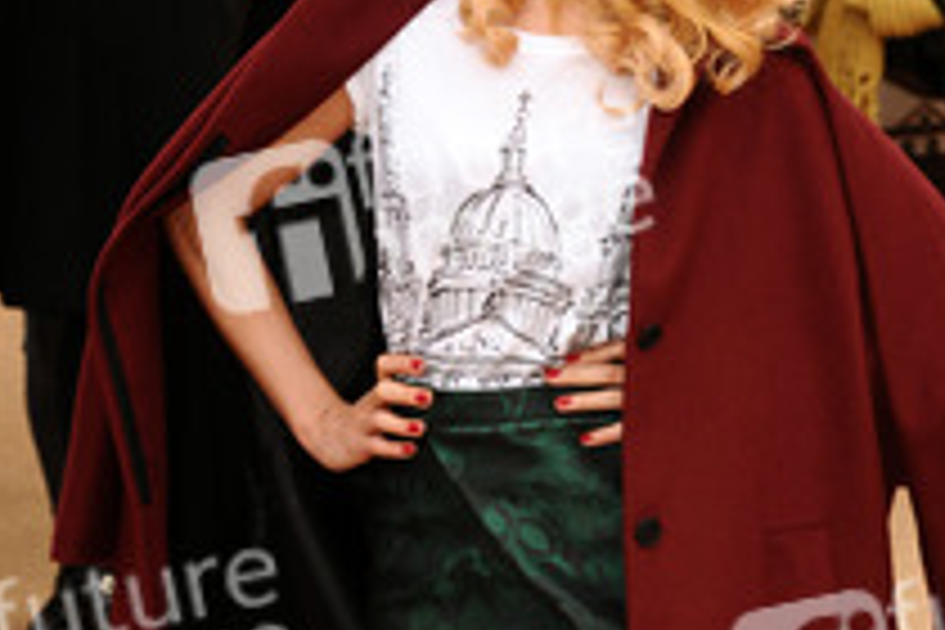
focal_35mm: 229
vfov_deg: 6.0
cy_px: 432
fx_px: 6011
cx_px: 556
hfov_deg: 9.0
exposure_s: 1/250
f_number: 5.6
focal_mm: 80
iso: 200
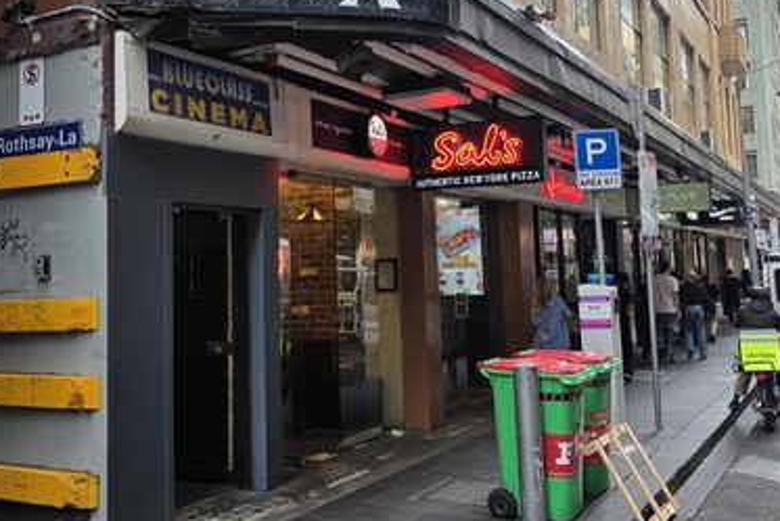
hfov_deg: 47.3
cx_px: 355
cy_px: 172
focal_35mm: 41
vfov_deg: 32.4
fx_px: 889
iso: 50
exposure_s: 1/180
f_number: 1.7
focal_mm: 6.3
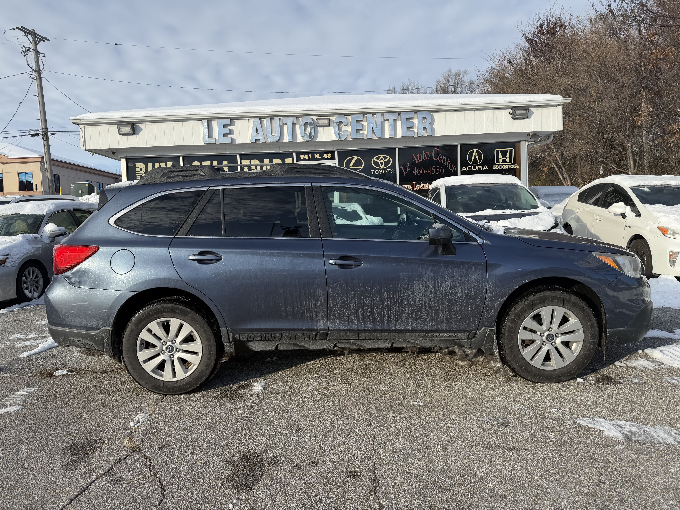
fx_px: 471
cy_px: 255
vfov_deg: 56.8
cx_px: 340
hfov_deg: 71.6
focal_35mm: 24
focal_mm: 6.76
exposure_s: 1/2907
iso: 80
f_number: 1.78
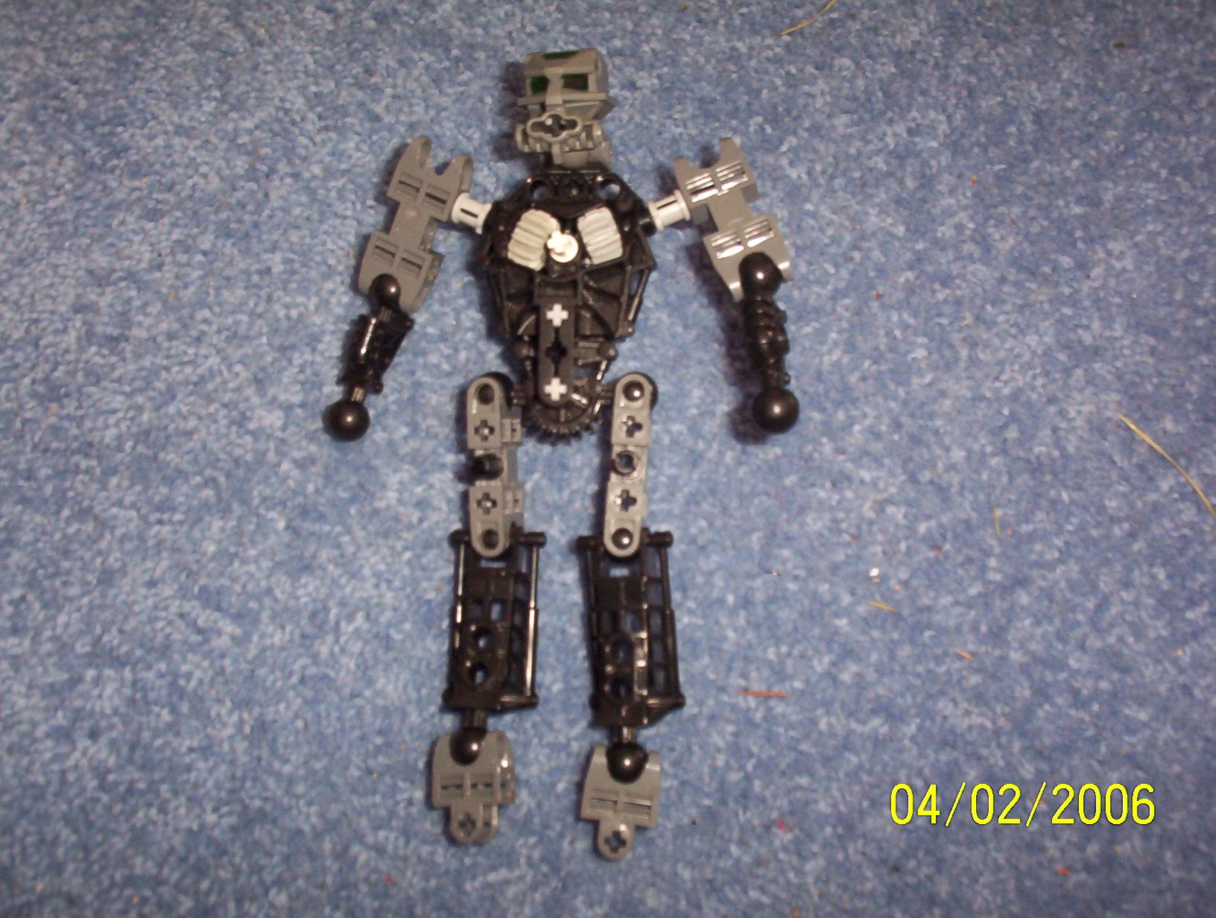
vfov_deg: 37.0
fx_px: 1373
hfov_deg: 47.8
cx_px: 608
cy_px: 459
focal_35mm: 39
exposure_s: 1/30
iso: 140
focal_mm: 6
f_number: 4.5
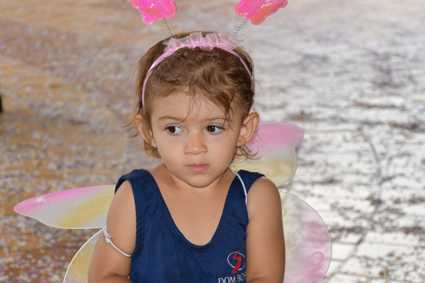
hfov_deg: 15.4
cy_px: 184
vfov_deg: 10.3
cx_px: 197
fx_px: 1570
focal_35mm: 133
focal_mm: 62
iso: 200
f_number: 5
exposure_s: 1/160
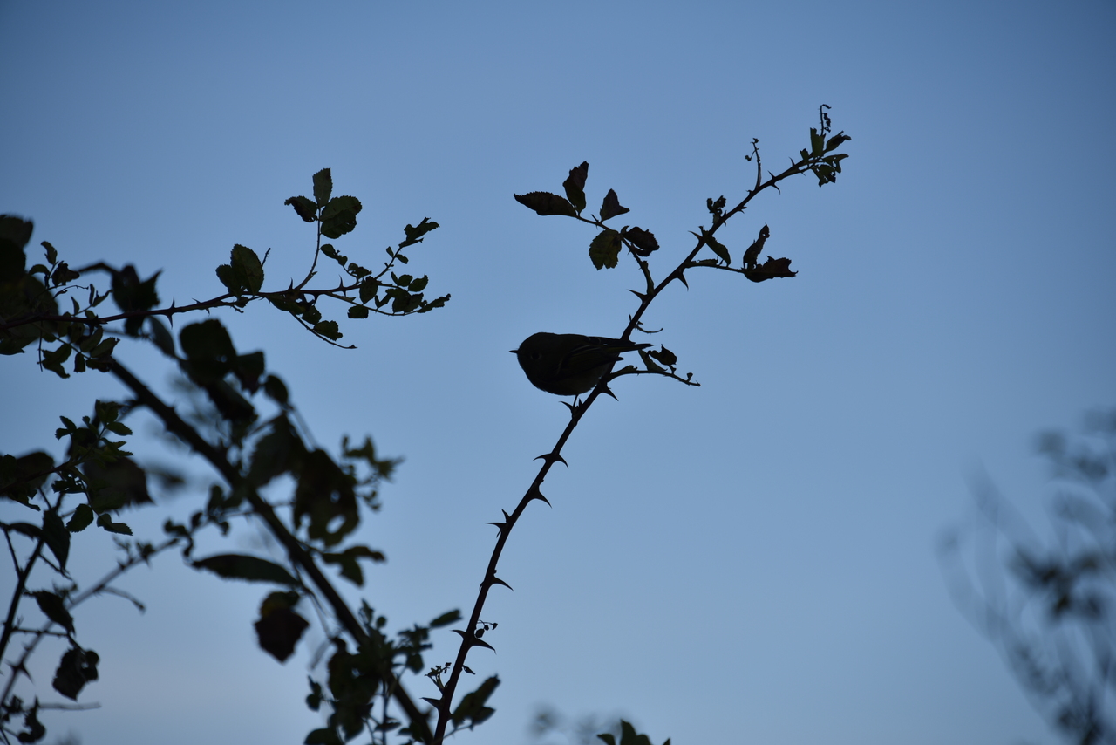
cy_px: 372
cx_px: 558
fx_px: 9302
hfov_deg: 6.9
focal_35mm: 300
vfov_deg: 4.6
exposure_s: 1/640
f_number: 6.3
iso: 100
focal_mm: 300
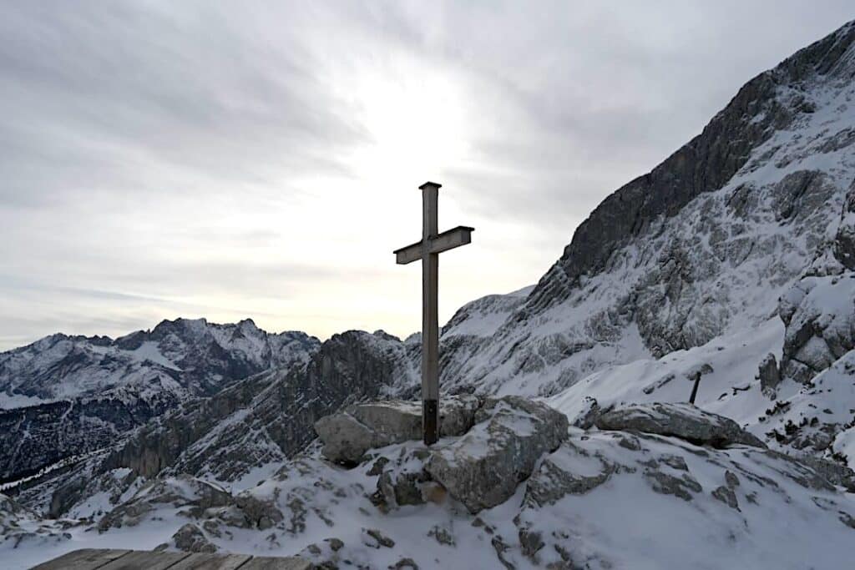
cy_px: 285
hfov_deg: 73.7
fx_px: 570
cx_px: 428
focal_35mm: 24
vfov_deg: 53.1
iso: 100
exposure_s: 1/640
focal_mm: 24
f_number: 9
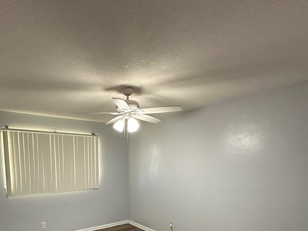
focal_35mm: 23
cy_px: 186
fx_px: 205
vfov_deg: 54.7
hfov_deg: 72.9
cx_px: 118
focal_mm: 2.22
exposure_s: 1/60
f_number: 2.2
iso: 320
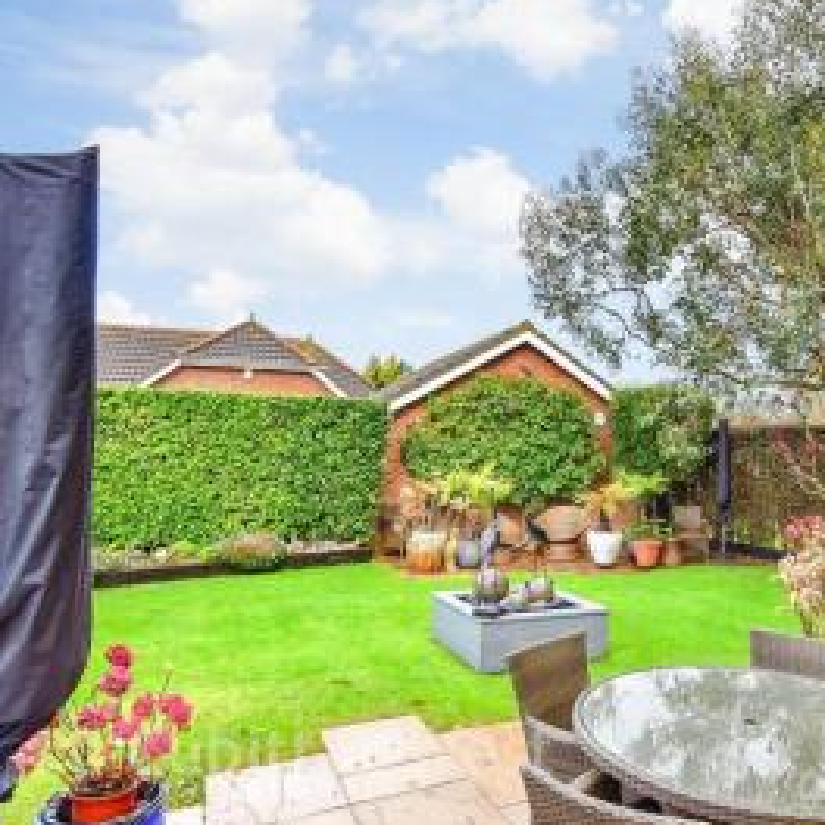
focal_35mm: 23
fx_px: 620
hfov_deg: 65.6
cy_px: 411
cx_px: 544
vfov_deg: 67.3
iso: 640
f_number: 7.1
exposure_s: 1/80
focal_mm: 10
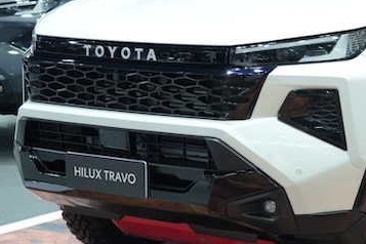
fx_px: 1047
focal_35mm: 103
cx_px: 352
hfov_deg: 19.3
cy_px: 91
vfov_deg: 13.3
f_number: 4
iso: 1250
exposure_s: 1/160
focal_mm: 46
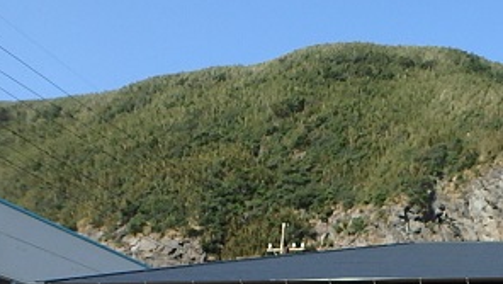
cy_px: 331
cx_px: 523
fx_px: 681
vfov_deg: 22.0
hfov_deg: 35.8
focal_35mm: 51
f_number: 3.5
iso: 125
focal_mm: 3.7
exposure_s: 1/800
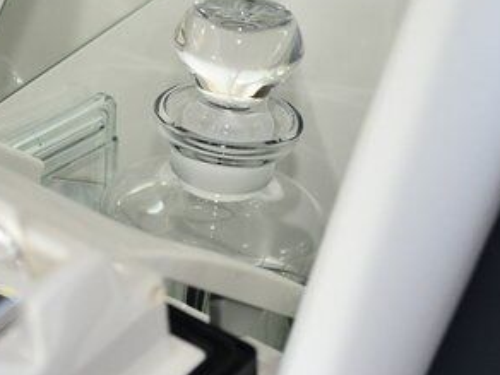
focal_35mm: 111
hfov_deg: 17.5
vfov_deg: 13.1
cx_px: 76
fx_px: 1603
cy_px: -16
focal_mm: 28
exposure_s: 1/60
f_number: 3.5
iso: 500
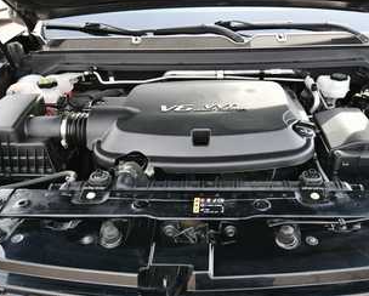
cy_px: 136
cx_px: 205
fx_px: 405
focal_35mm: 37
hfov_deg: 48.9
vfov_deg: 40.2
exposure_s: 1/250
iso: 560
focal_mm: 20
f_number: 5.6
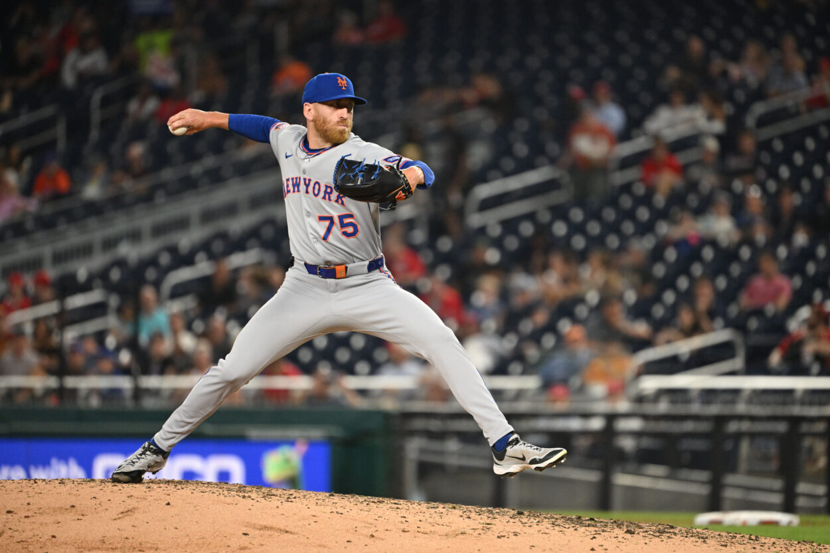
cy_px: 276
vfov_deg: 3.8
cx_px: 415
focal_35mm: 360
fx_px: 8298
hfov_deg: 5.7
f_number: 4
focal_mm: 360
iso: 5000
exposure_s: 1/2000
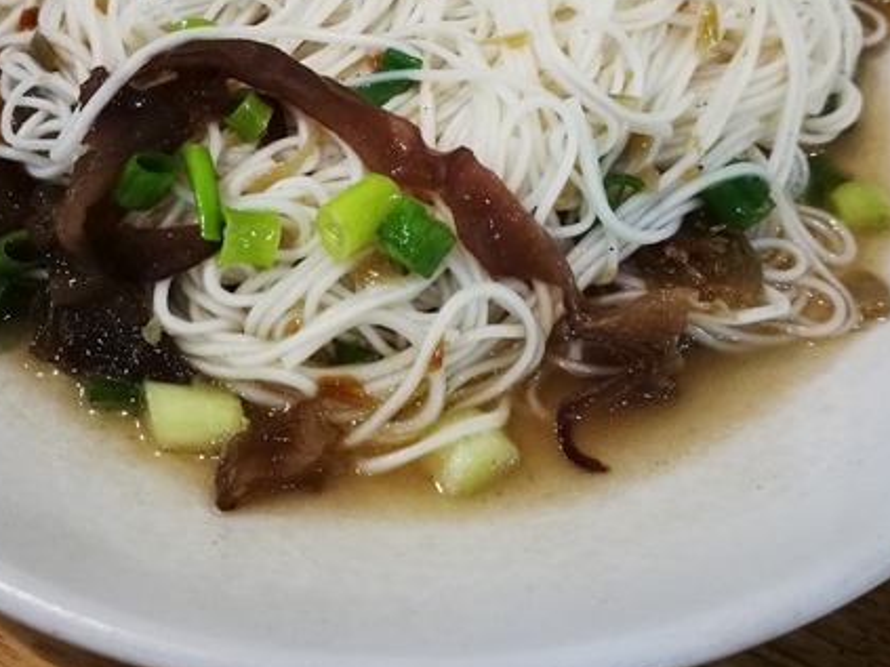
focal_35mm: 46
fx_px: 1182
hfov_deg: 41.2
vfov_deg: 31.0
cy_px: 168
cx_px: 389
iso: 400
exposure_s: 1/24
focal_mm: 4.5
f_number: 4
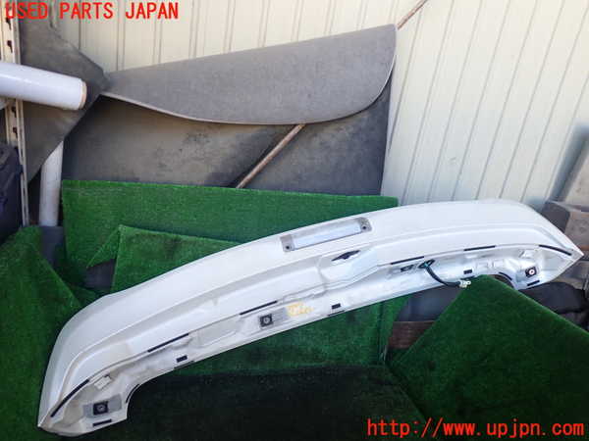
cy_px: 220
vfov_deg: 46.8
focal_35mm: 30
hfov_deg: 60.0
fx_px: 510
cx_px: 294
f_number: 2.3
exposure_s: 1/60
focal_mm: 5.4
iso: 125
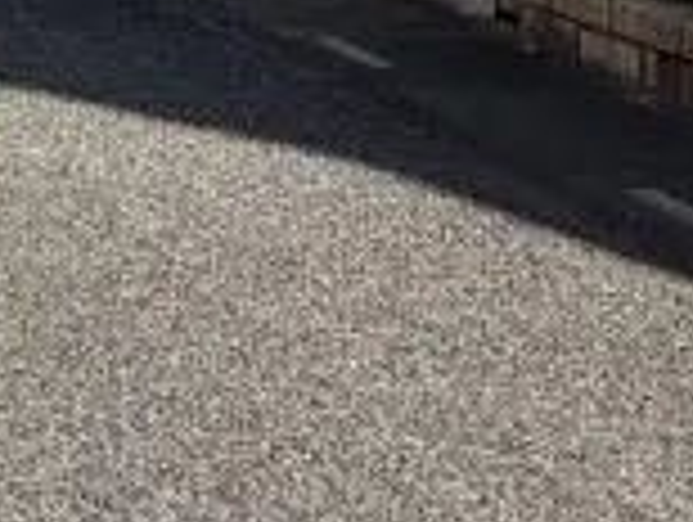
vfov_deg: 13.7
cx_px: -513
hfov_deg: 16.6
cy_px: -288
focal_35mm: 101
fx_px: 2025
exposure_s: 1/2985
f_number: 1.6
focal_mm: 5.96
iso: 50
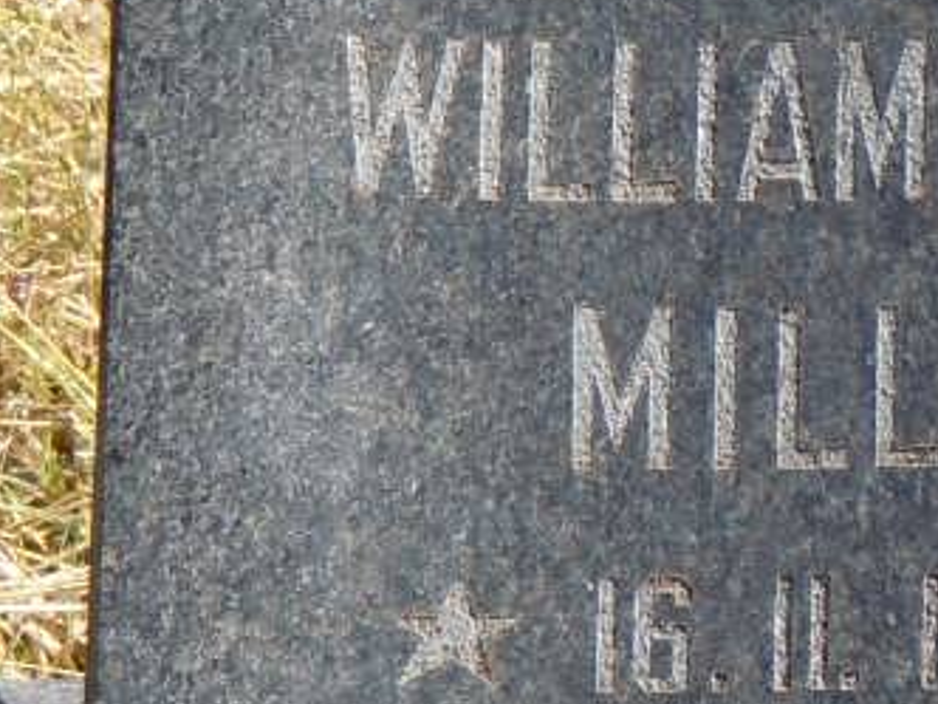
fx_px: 14904
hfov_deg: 3.6
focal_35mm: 550
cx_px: 1554
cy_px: 54
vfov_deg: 2.7
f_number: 4.6
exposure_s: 1/500
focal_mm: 27.4
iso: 200
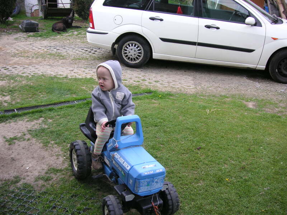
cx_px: 144
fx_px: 307
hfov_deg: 50.1
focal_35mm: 37
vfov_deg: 38.7
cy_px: 108
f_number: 2.8
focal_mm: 6.1
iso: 50
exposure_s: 1/350
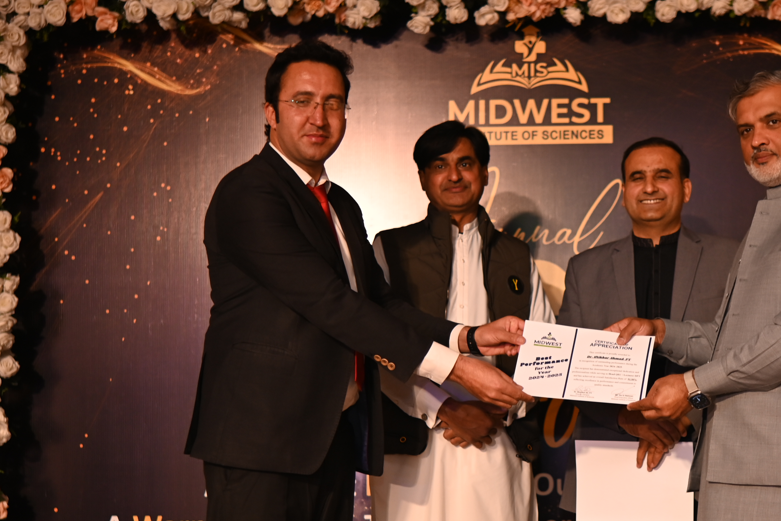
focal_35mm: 71
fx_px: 1541
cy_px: 374
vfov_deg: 19.1
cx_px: 542
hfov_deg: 28.2
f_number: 1.8
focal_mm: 35
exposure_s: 1/60
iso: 400
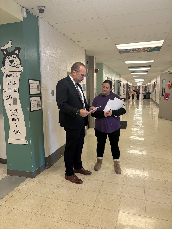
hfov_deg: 53.1
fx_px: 172
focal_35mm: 26
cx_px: 86
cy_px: 114
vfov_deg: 67.3
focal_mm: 5.96
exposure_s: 1/120
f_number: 1.6
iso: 250
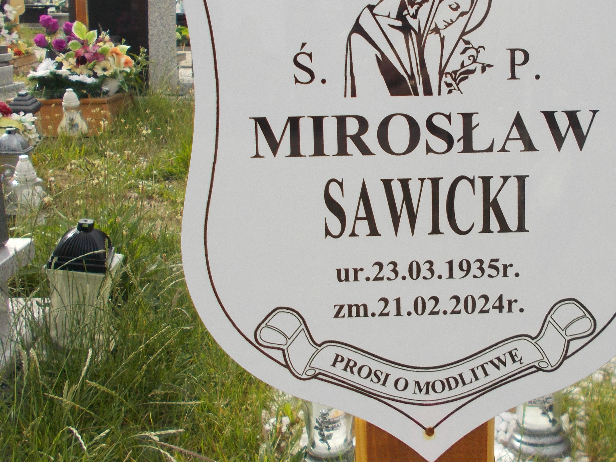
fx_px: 818
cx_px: 396
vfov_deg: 31.2
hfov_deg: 40.9
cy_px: 139
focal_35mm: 46
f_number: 8
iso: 80
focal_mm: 4.6
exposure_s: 1/125
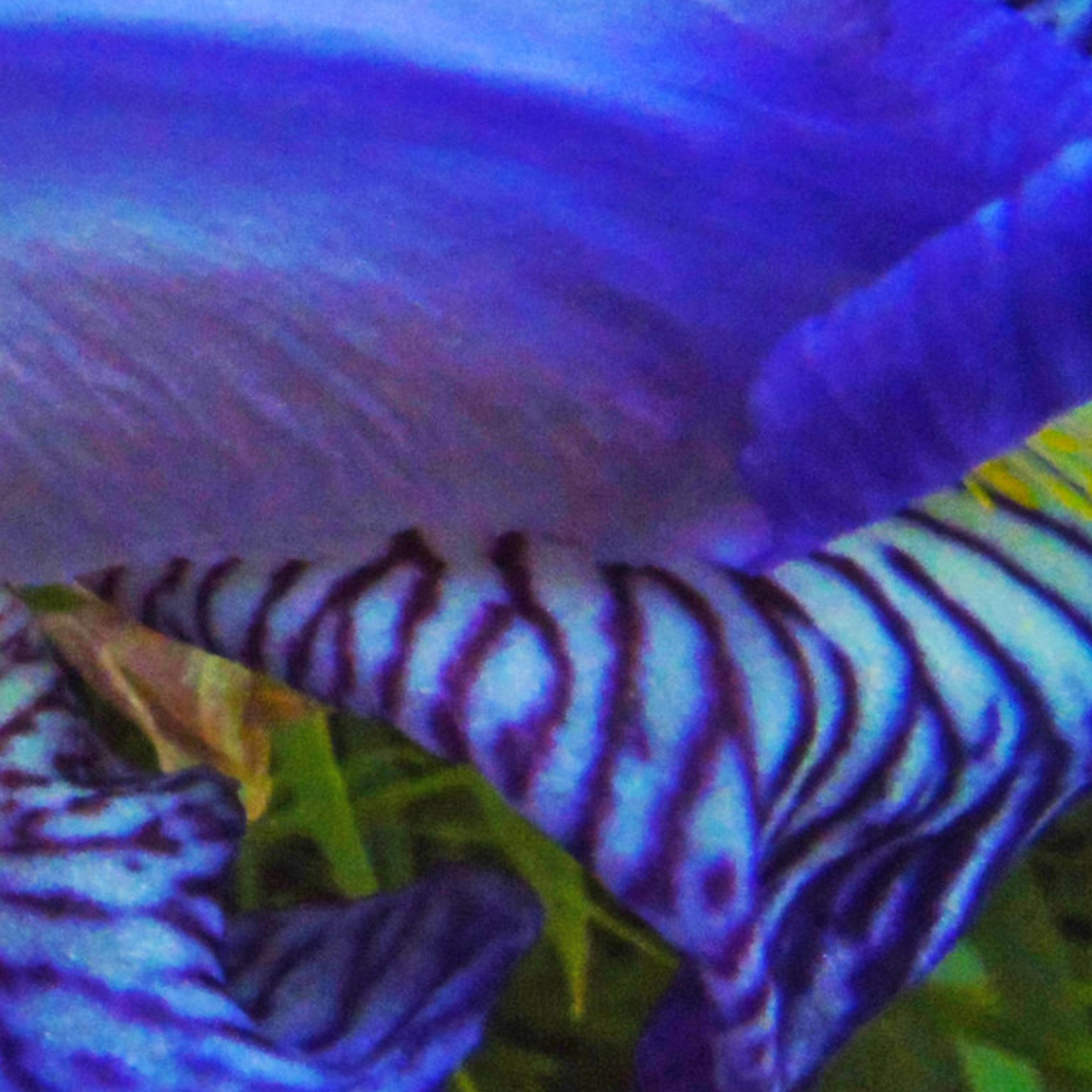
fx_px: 2498
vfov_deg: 24.2
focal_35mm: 70
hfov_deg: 22.3
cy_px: 196
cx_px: -292
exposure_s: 1/500
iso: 400
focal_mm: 4.4
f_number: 3.8
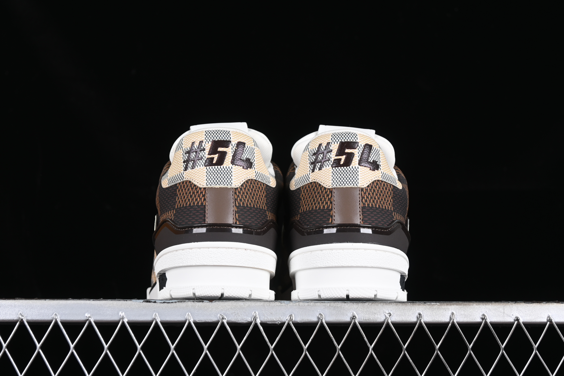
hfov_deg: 27.0
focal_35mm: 75
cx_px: 282
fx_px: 1175
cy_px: 188
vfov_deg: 18.2
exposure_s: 1/60
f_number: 6.3
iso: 160
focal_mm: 50
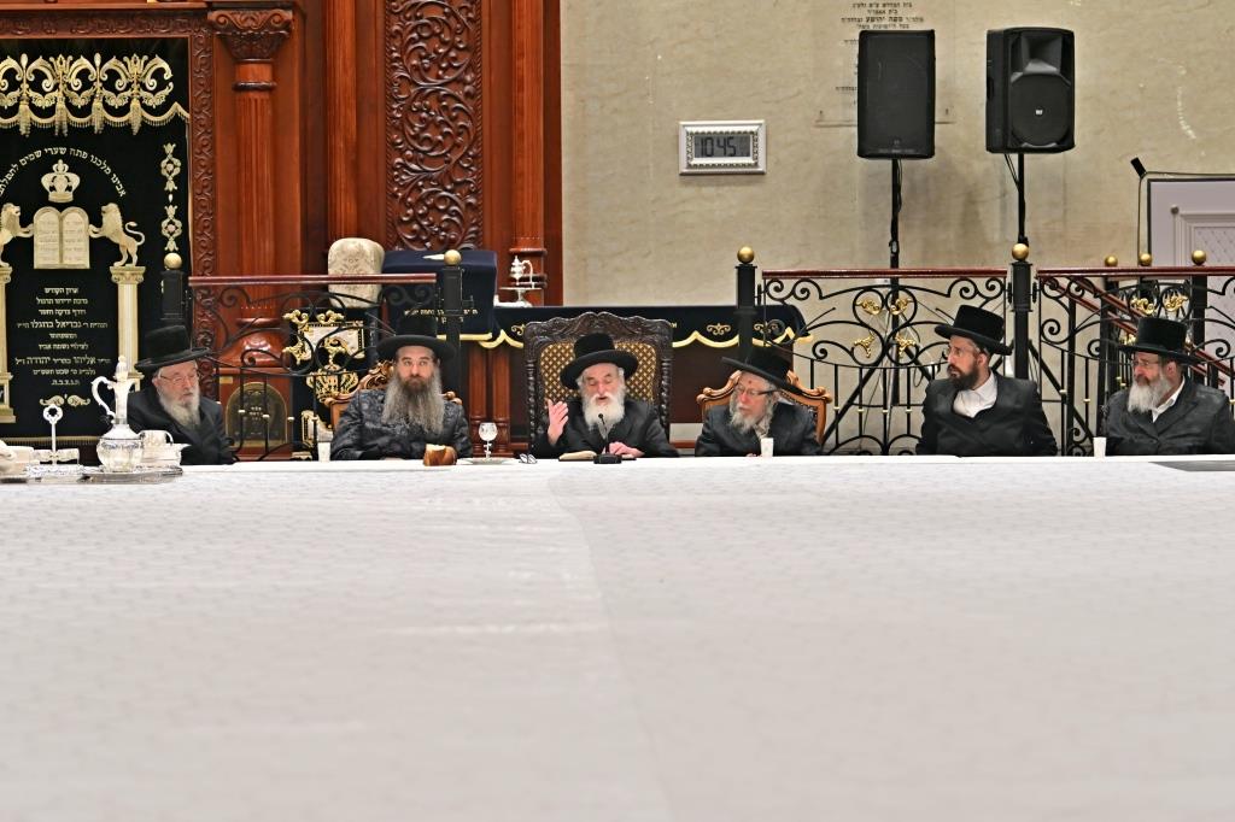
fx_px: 3601
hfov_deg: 19.5
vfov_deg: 13.0
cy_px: 411
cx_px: 618
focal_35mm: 105
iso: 250
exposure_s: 1/400
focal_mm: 70
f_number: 2.8
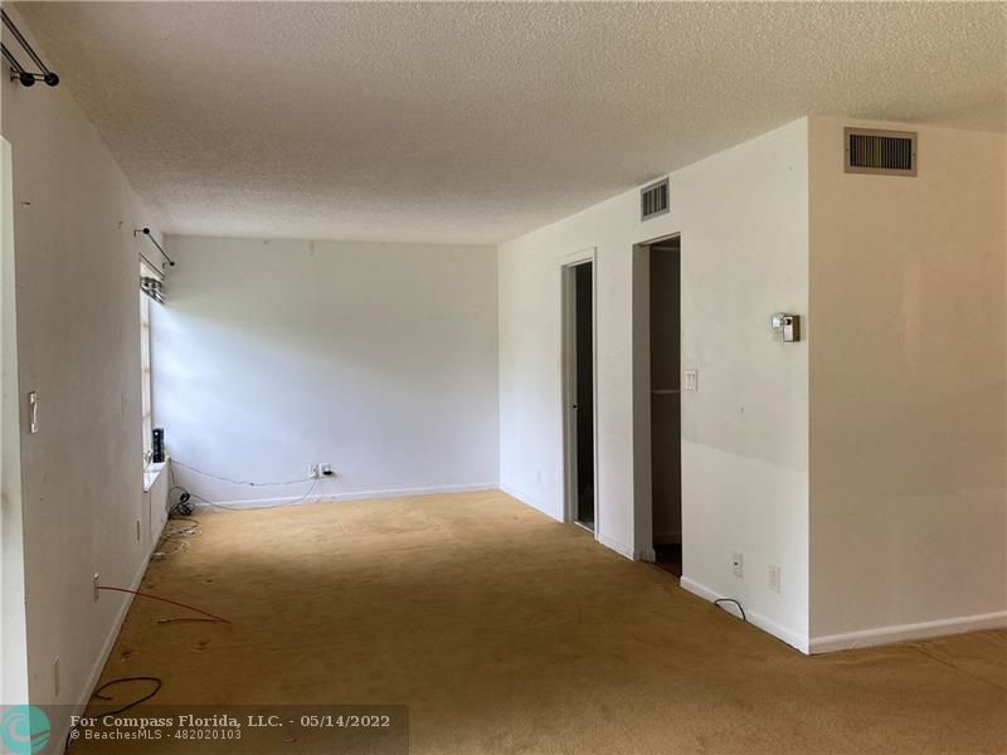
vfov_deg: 49.7
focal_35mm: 28
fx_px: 815
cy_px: 378
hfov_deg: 63.4
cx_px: 504
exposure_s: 1/120
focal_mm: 3.99
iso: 80
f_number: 1.8
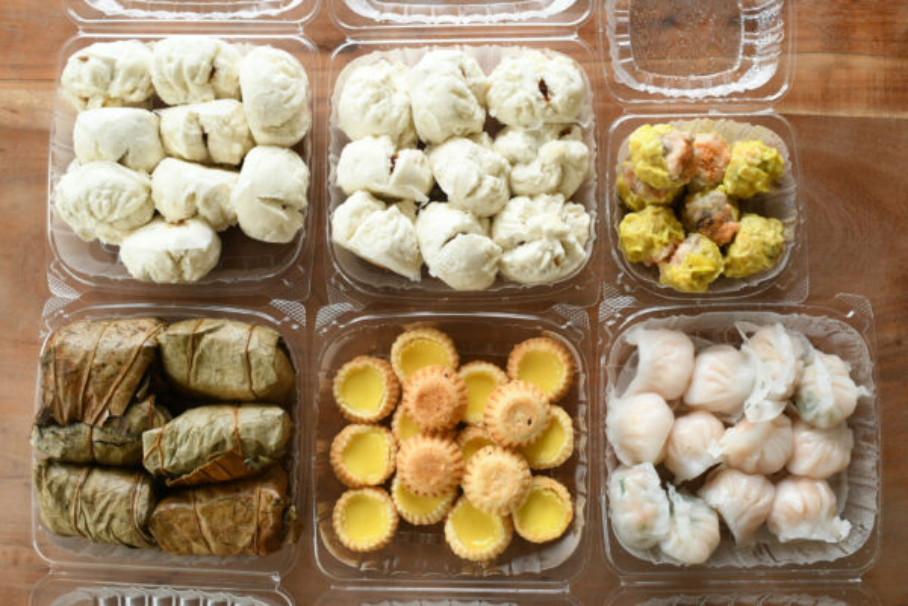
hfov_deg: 53.1
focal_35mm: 36
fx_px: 908
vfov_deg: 36.9
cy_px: 303
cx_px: 454
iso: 640
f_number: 5
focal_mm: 24
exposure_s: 1/100
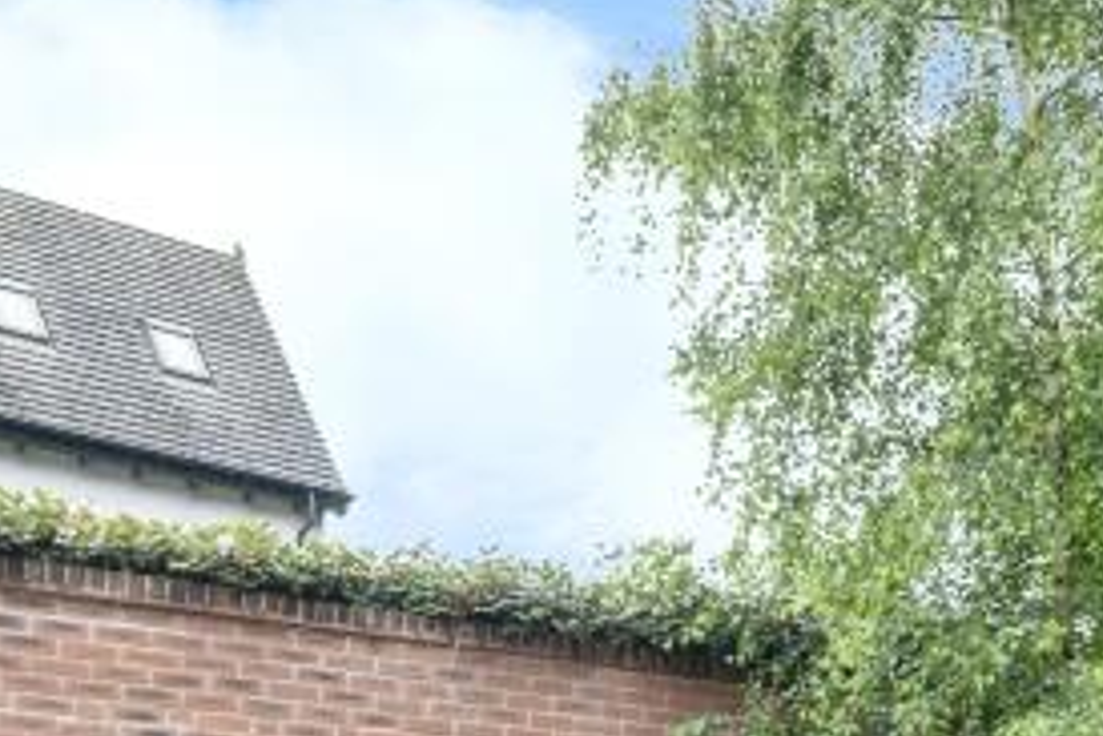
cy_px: 959
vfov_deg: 21.8
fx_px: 1717
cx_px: 797
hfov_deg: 35.0
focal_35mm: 56
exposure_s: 1/125
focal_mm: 10
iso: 160
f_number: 4
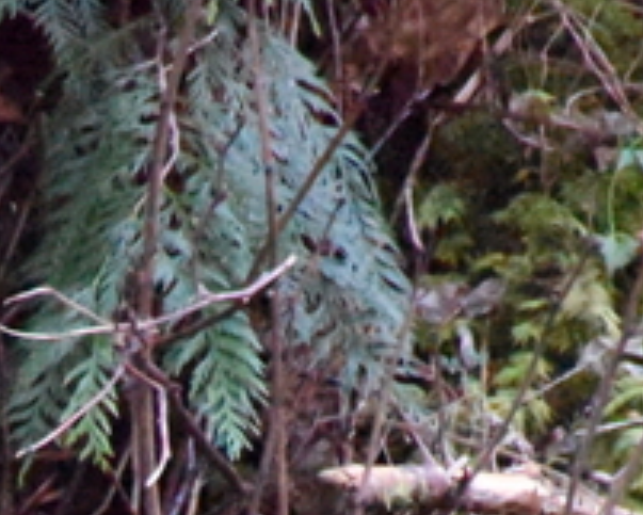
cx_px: -515
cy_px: 1264
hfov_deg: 1.1
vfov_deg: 0.9
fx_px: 34100
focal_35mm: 1791
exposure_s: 1/640
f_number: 6.3
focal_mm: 300
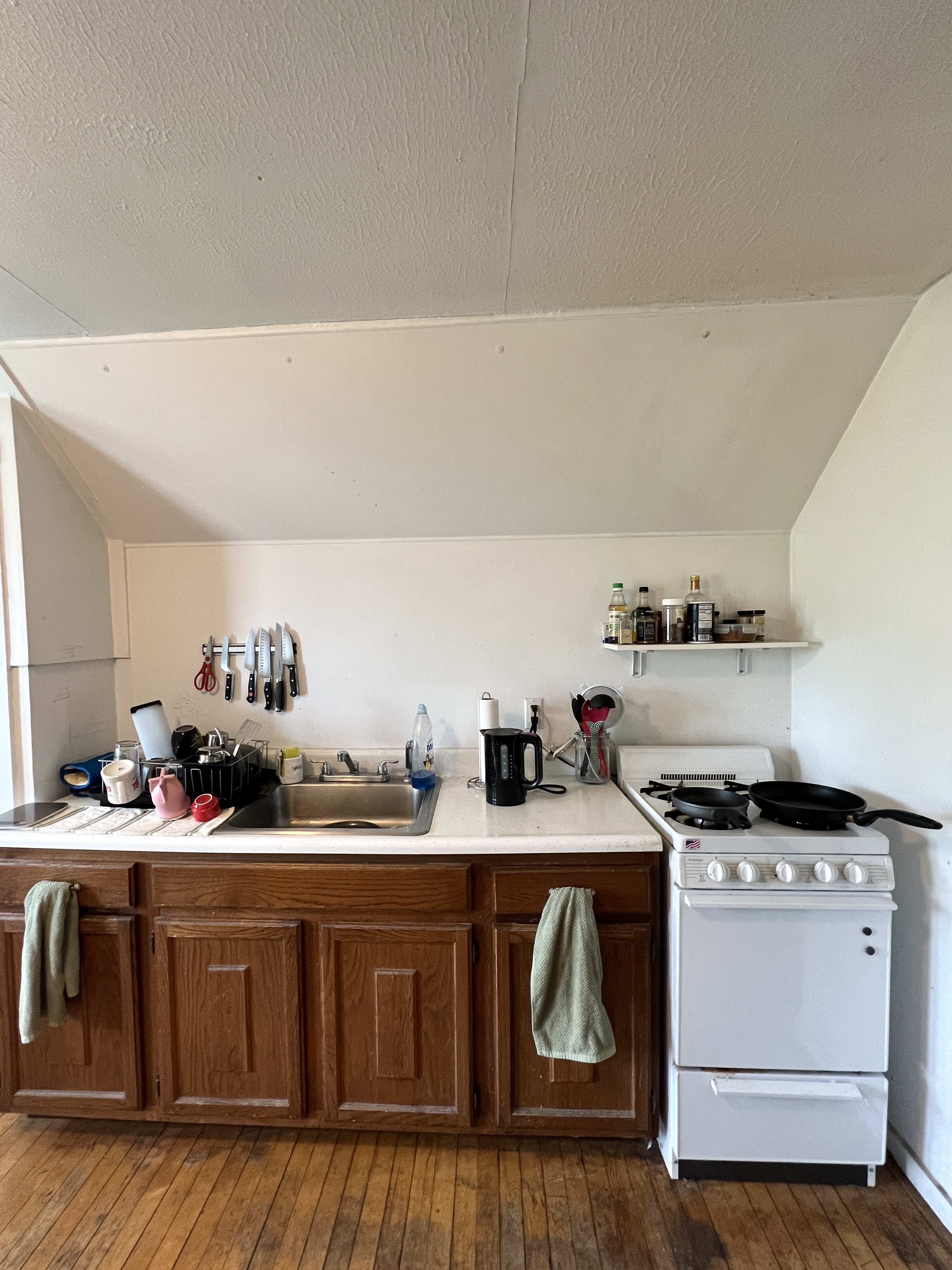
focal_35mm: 14
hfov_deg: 85.6
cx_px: 449
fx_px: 513
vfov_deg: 102.0
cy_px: 655
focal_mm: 1.57
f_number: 1.8
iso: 200
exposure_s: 1/60
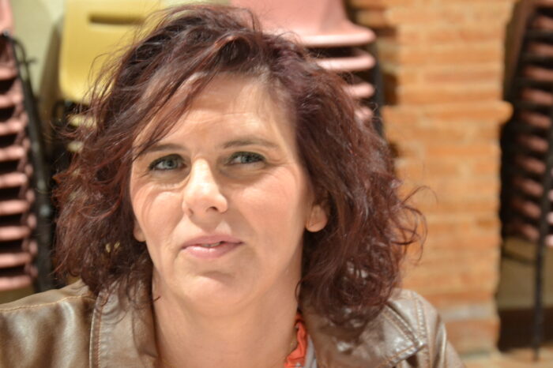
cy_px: 184
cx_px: 276
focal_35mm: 78
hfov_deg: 26.0
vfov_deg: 17.5
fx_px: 1198
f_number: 5
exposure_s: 1/15
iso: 2000
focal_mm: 52
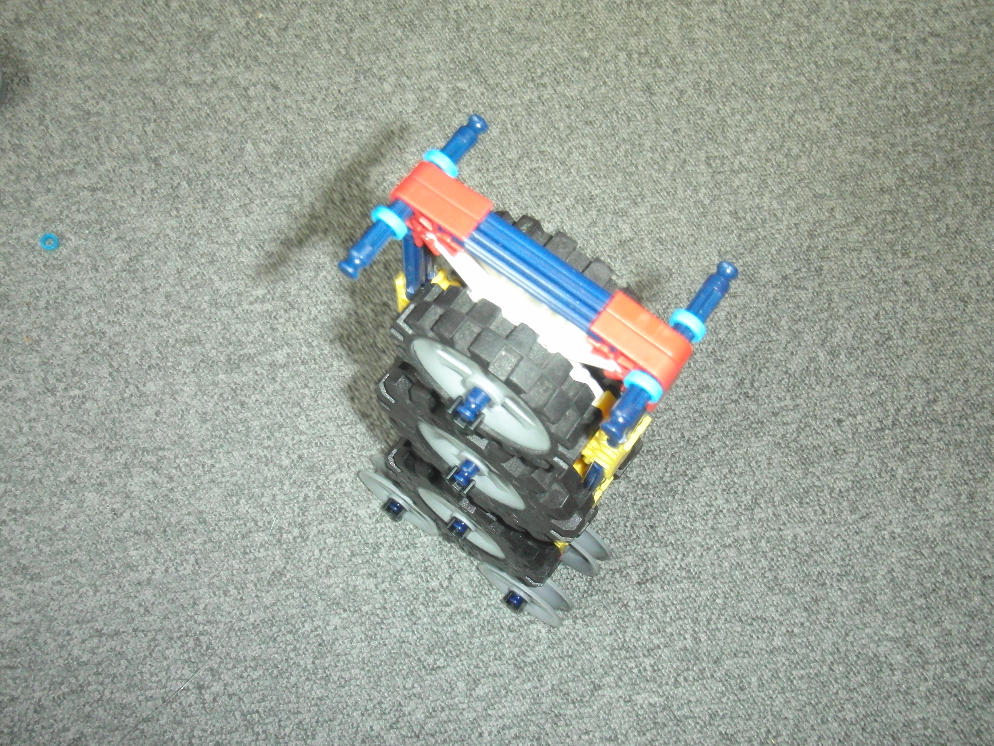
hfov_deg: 49.0
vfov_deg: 37.7
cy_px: 373
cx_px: 497
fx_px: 1091
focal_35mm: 38
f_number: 3.9
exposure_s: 1/40
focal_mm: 6.66
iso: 400
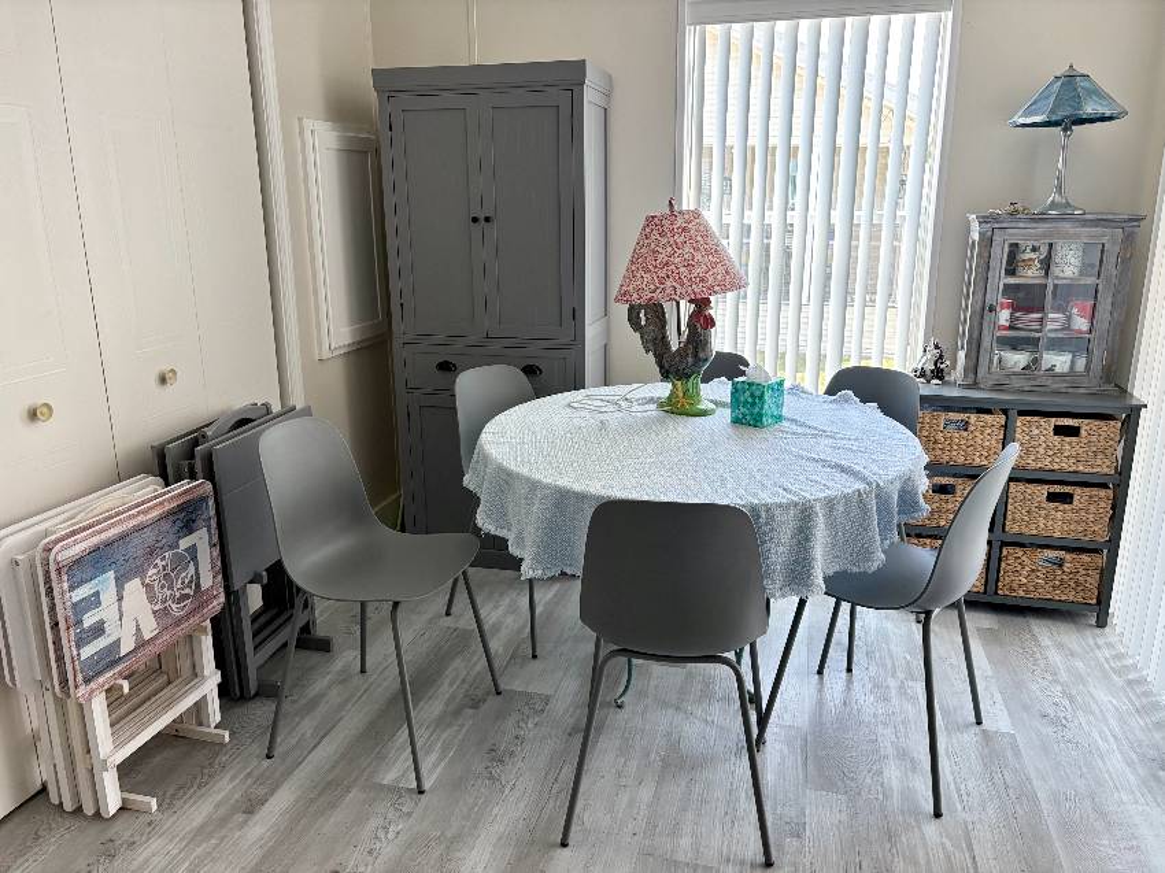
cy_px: 436
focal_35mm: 26
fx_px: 875
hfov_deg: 67.3
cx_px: 582
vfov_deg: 53.0
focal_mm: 5.96
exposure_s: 1/90
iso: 125
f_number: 1.6
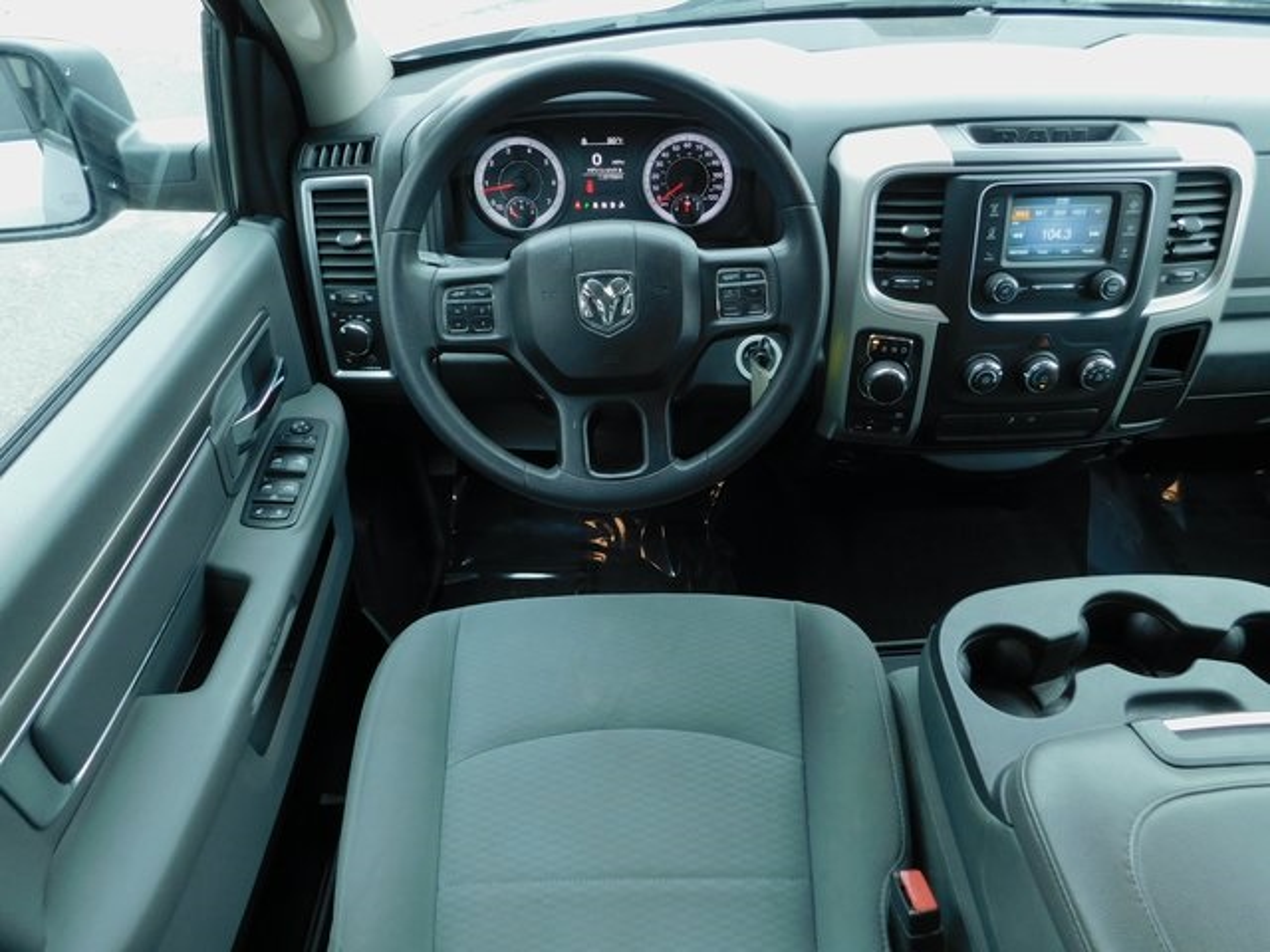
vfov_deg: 58.9
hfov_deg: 73.9
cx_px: 635
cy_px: 476
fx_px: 844
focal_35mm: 23
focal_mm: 4
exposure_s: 1/30
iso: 125
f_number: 3
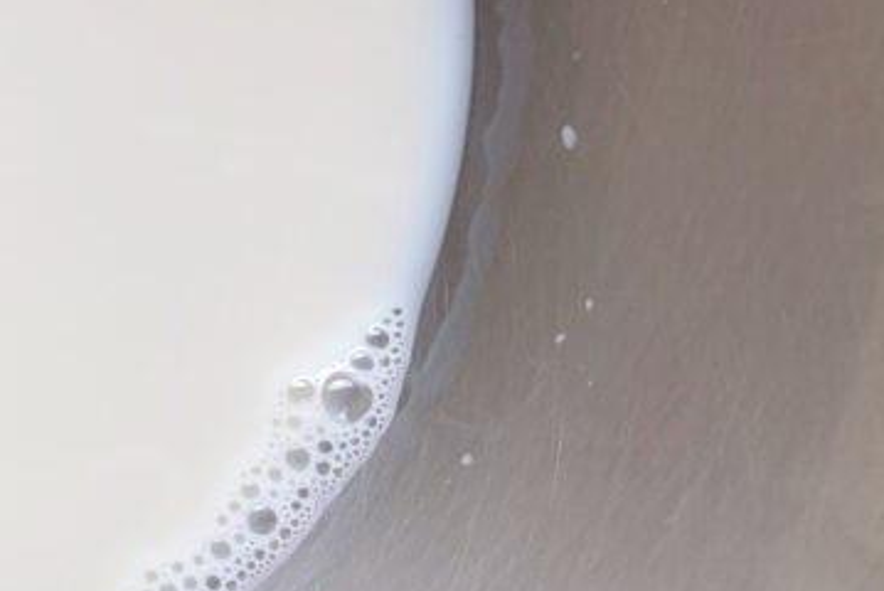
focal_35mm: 83
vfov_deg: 16.1
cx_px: -318
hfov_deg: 21.7
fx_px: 2040
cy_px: -12
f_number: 1.8
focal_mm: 3.99
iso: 40
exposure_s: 1/100
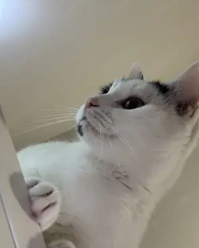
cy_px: 118
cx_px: 101
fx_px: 235
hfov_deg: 45.8
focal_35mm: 32
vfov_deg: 55.6
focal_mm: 2.69
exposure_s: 1/50
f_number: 1.9
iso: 200
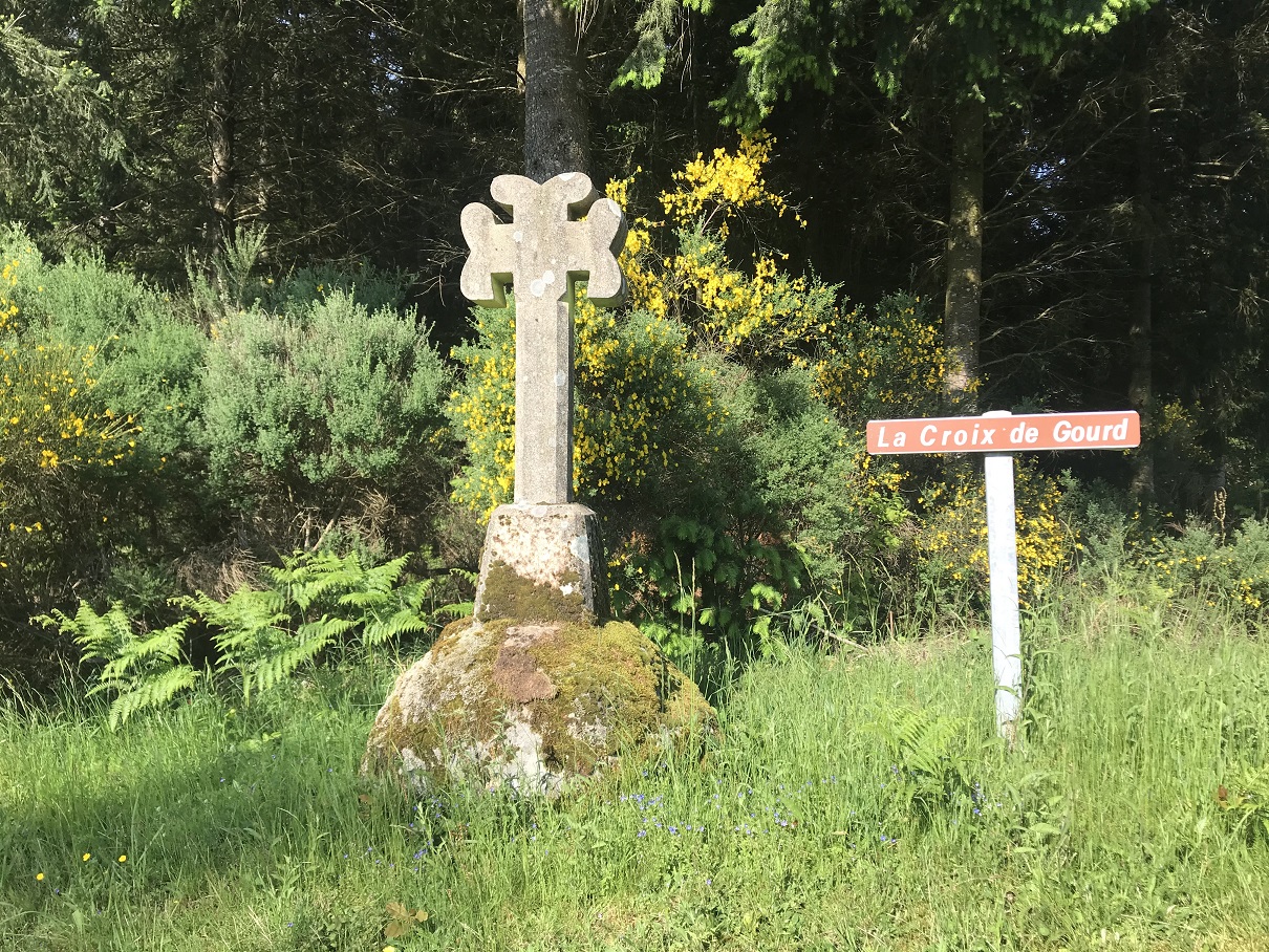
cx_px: 634
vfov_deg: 49.8
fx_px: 1027
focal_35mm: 28
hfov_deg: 63.4
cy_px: 476
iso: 20
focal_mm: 3.99
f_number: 1.8
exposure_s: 1/805
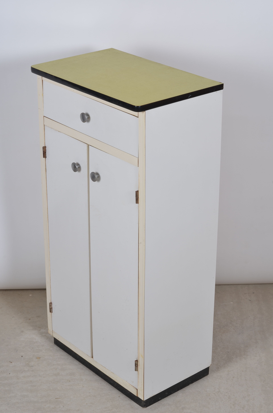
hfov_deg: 18.1
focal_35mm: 75
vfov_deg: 27.0
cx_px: 136
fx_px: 857
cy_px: 206
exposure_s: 1/125
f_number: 14
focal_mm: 50
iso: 100
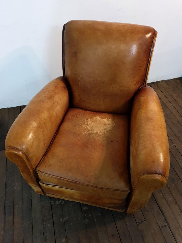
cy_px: 122
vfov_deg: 67.3
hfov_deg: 53.1
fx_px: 182
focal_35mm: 26
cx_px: 91
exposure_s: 1/20
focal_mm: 4.3
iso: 320
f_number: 1.5
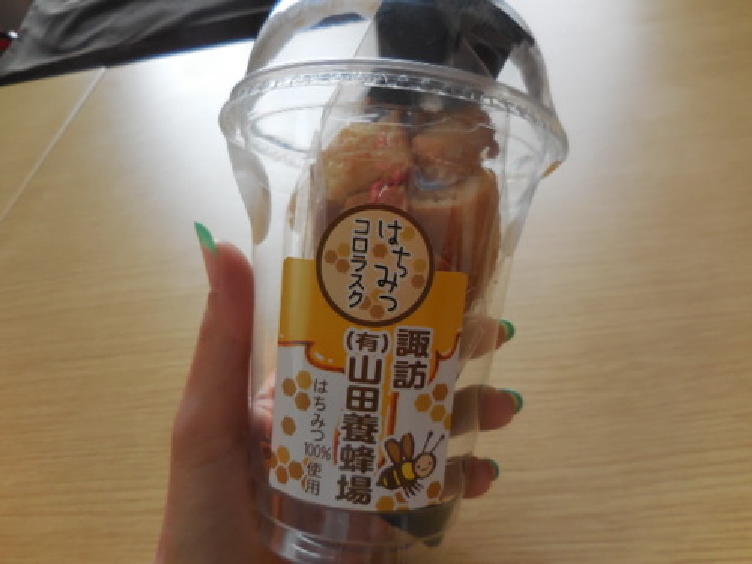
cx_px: 376
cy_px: 282
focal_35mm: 25
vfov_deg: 54.9
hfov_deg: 69.4
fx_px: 543
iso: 320
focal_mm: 4.5
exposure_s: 1/30
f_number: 3.3
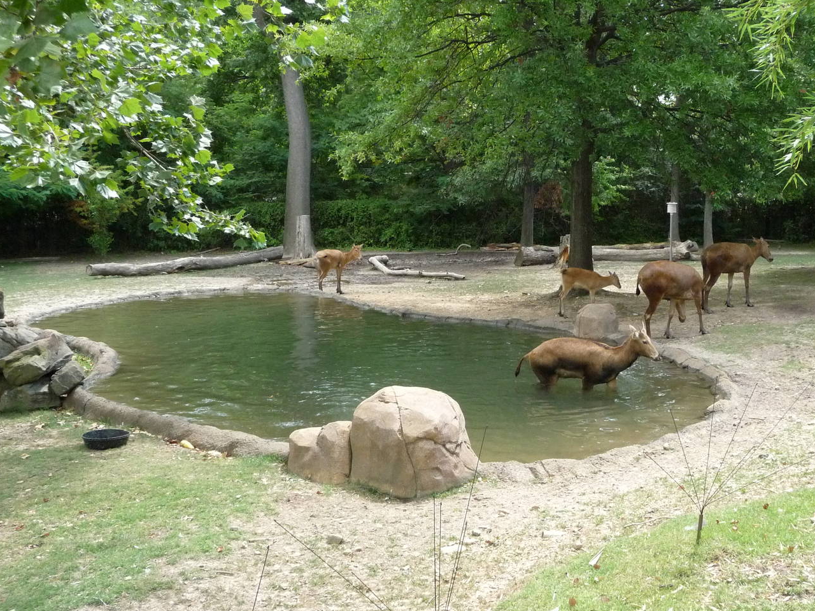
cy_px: 351
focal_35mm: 45
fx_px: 1059
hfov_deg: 41.8
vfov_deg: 32.1
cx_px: 497
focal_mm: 6
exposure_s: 1/500
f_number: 3.7
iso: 400
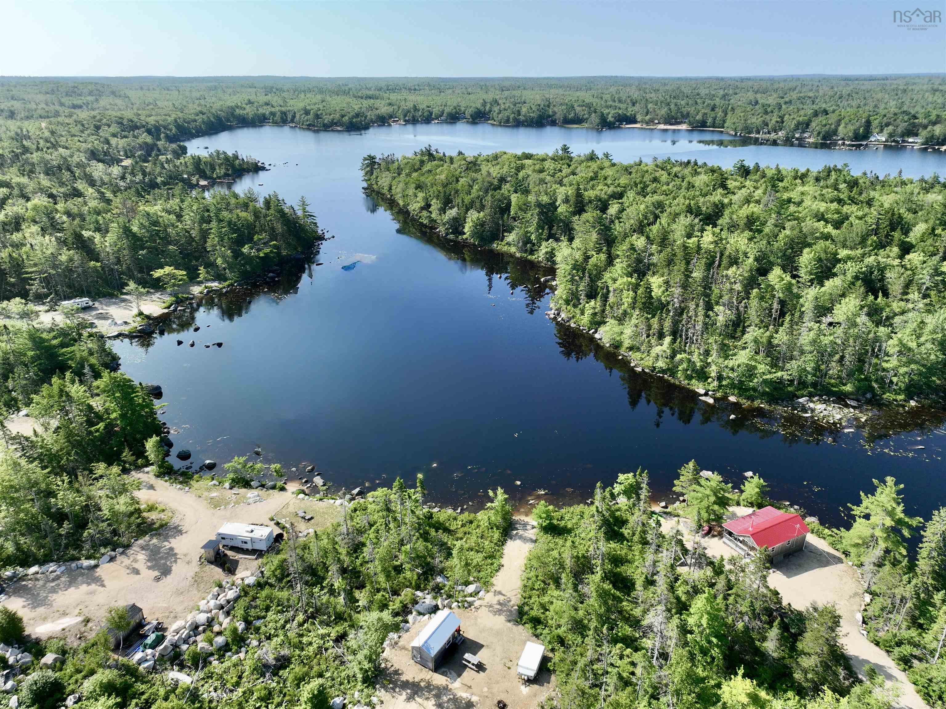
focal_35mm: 24
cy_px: 354
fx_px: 656
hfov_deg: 71.6
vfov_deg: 56.8
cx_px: 473
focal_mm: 12.29
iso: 200
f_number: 2.8
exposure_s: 1/2000
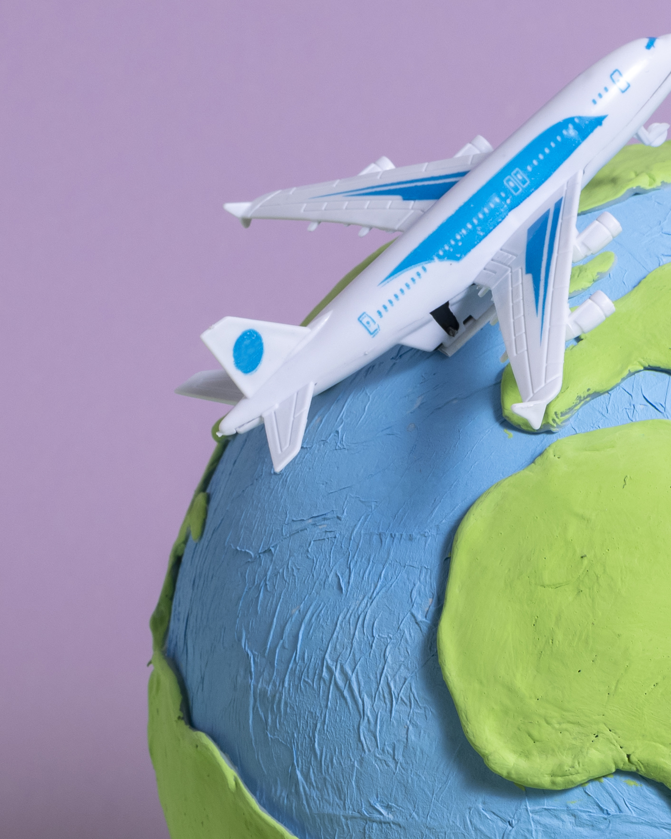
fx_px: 3972
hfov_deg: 9.6
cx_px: 715
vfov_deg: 12.0
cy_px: 755
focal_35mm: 160
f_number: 13
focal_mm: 50
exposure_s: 1/125
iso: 200
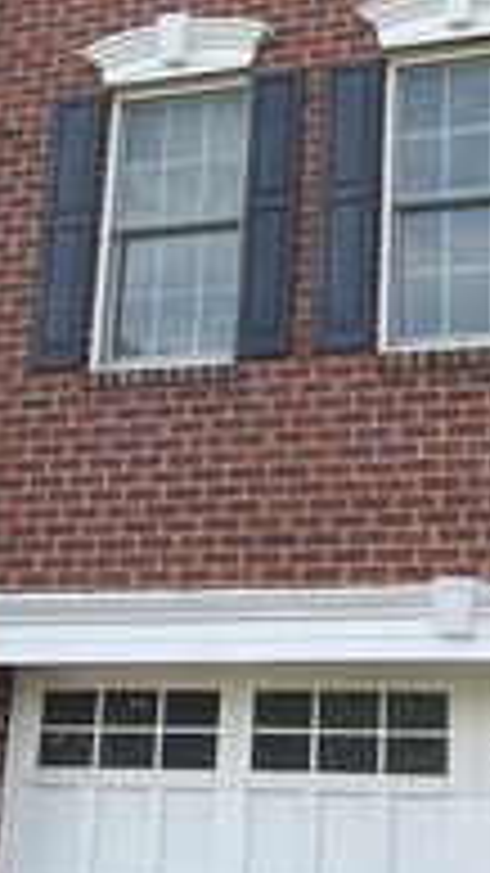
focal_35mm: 73
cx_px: 283
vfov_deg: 28.8
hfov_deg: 16.5
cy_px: 299
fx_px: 1688
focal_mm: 5.1
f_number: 1.6
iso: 32
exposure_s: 1/578
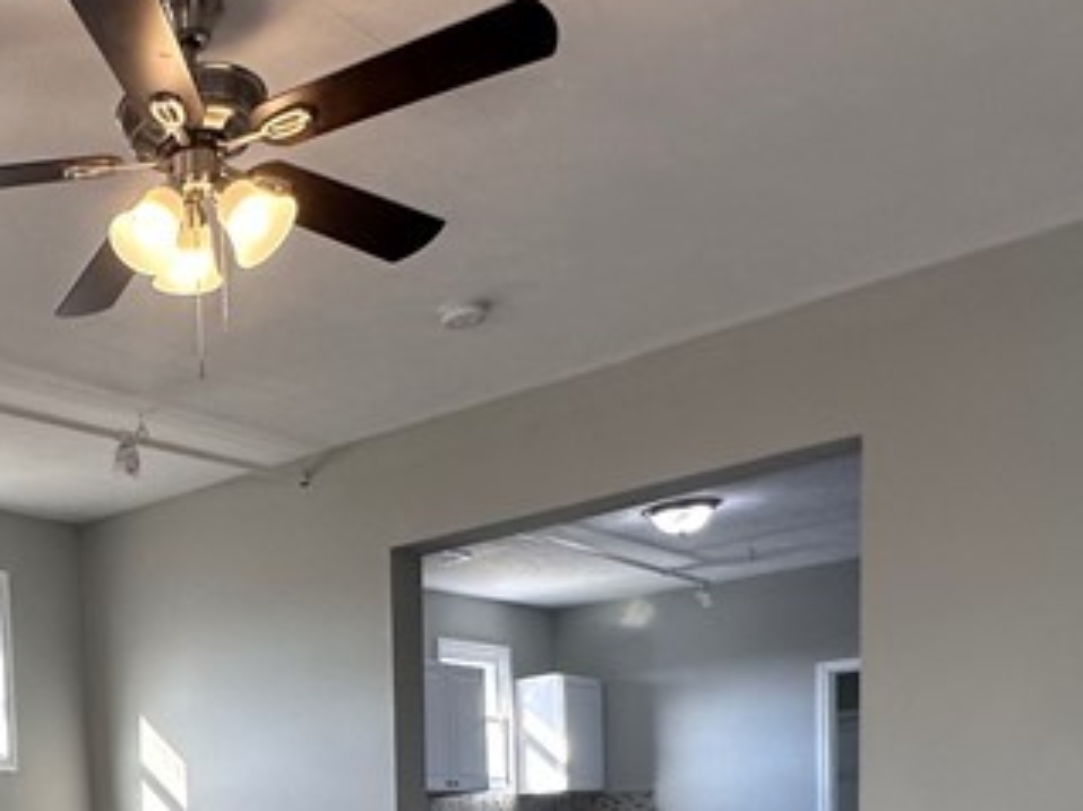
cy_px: 984
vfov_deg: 28.0
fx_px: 1407
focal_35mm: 45
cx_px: -31
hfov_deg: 37.1
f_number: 2.2
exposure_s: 1/120
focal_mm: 2.22
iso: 80
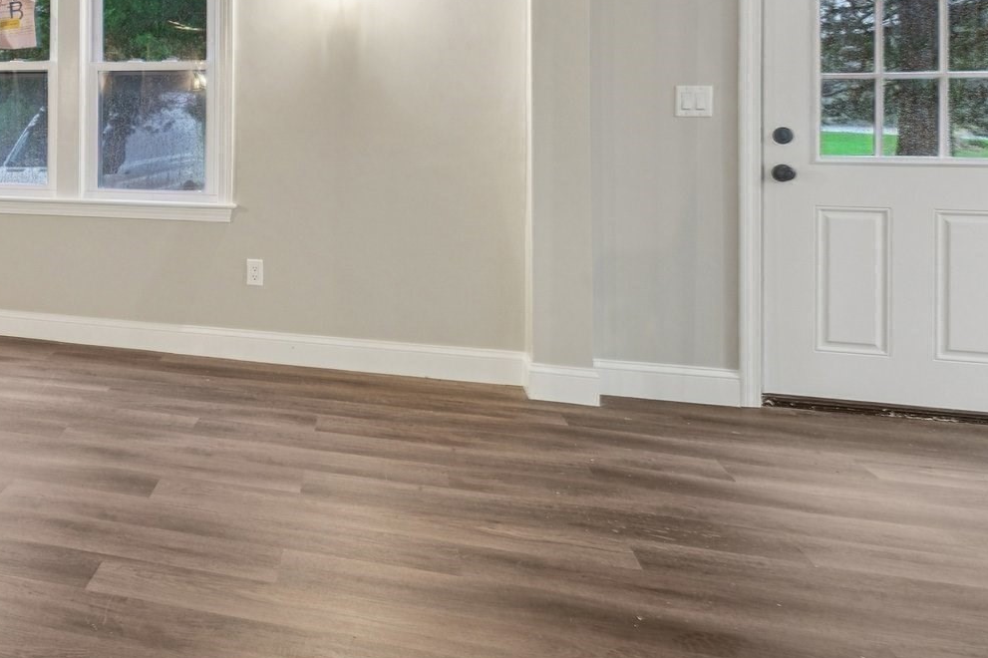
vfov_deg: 40.4
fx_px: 850
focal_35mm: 31
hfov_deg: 51.2
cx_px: 50
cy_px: 124
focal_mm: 10
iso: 400
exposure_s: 1/4
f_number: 5.6
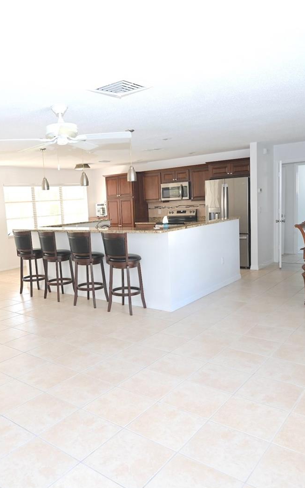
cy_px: 248
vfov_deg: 66.5
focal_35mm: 28
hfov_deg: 44.1
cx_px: 109
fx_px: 372
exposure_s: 1/60
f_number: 4
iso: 500
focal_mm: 18
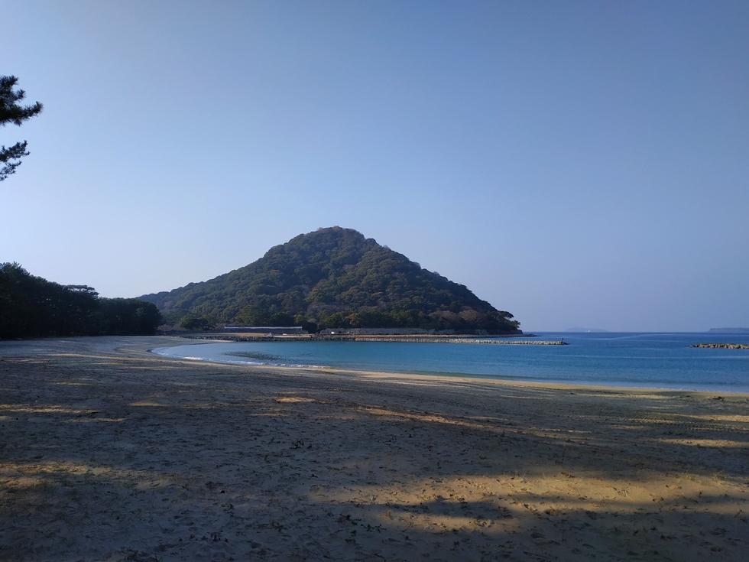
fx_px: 519
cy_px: 281
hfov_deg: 71.6
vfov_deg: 56.8
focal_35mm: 24
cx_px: 374
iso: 100
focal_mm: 3.94
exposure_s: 1/1783
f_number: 1.9
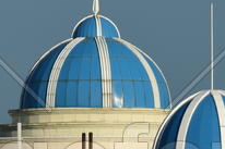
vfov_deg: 2.1
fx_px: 4160
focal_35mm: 666
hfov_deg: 3.1
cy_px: 169
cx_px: 107
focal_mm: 105
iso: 100
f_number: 10
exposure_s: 1/320
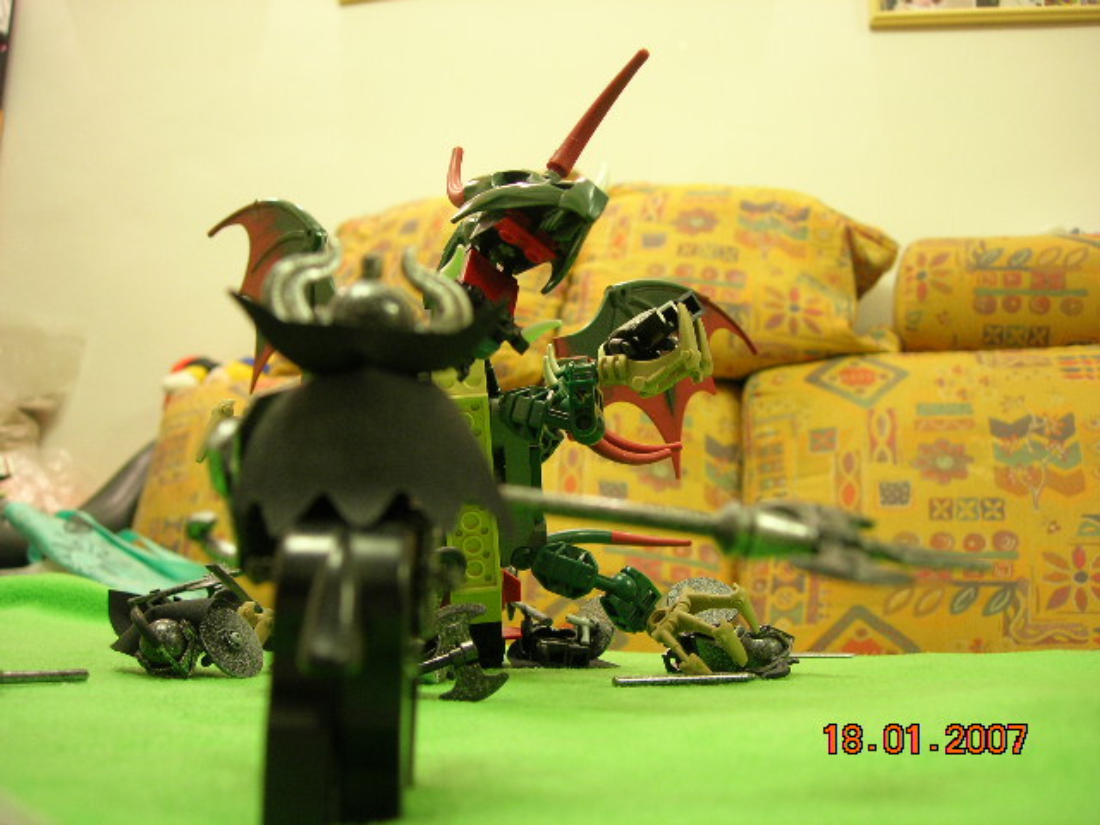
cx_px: 550
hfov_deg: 49.0
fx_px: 1208
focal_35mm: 38
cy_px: 412
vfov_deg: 37.7
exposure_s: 1/4.1
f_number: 2.8
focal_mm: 7.8
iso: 93
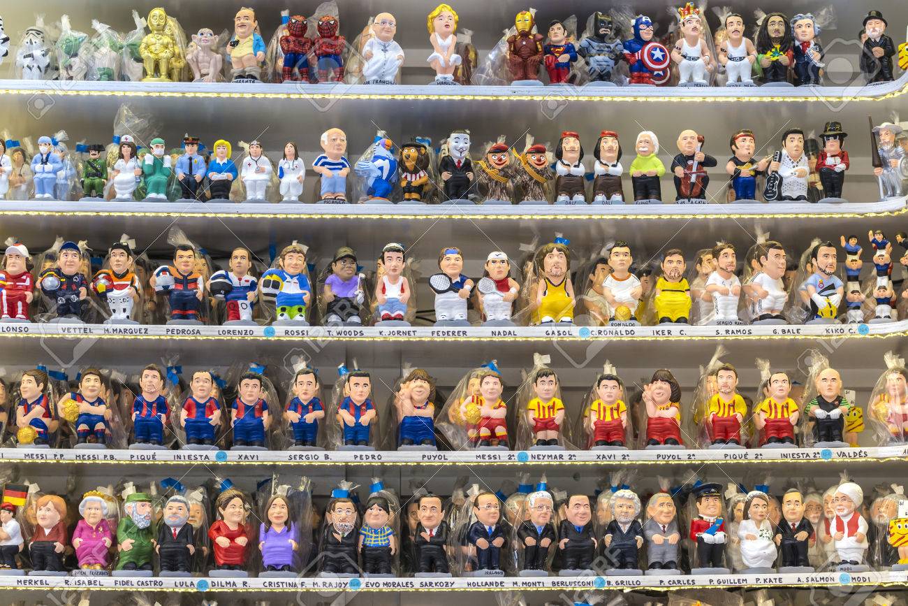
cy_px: 303
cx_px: 454
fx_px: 2068
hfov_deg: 24.8
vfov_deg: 16.7
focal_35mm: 82
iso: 400
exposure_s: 1/200
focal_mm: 82
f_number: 5
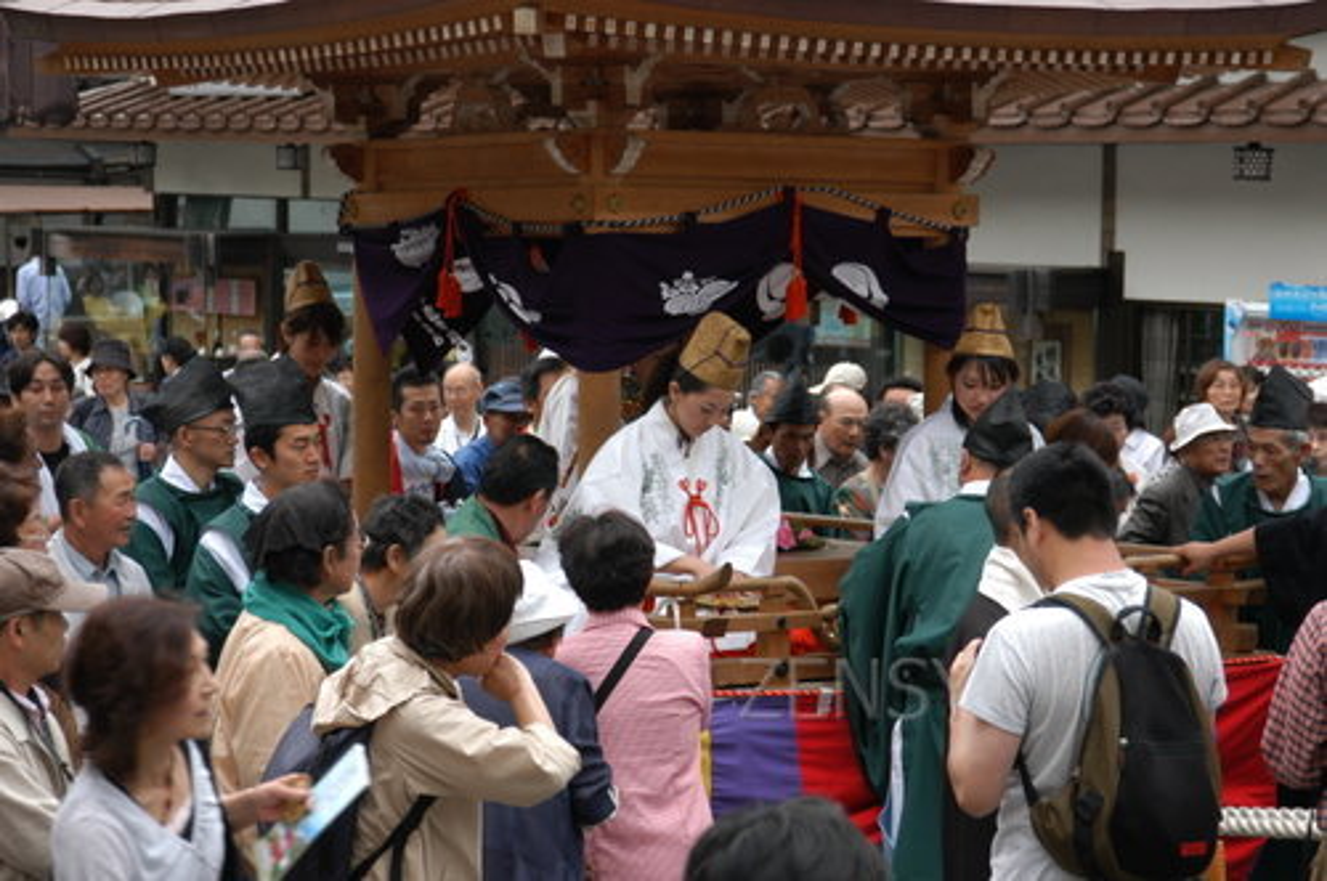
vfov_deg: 14.0
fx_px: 3589
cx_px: 664
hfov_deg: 20.9
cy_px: 440
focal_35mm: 98
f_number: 5
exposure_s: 1/90
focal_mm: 65
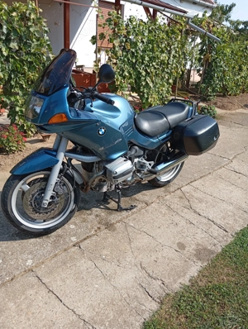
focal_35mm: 28
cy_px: 164
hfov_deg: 49.9
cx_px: 124
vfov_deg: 63.4
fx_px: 267
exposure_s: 1/476
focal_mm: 4.22
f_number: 1.8
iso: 112
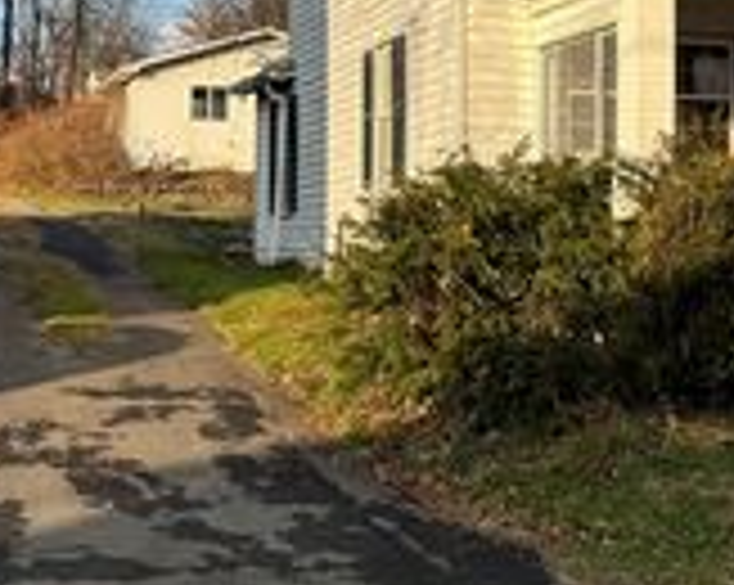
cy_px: 146
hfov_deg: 25.2
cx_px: 734
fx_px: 1562
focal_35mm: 72
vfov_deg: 21.0
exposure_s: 1/2959
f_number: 1.78
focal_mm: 6.76
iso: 80
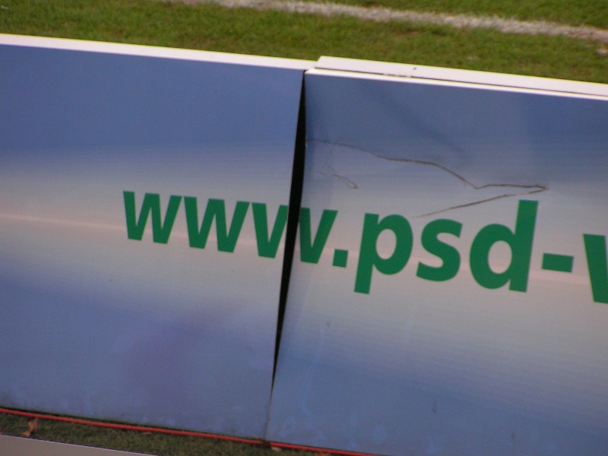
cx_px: 304
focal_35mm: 271
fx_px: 4760
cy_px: 228
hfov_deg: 7.3
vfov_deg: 5.5
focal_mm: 41.4
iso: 125
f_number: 3.5
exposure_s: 1/400
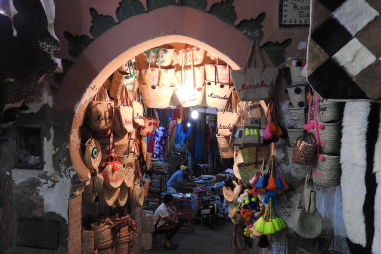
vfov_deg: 30.9
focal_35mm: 43
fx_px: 455
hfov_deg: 45.3
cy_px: 172
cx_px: 168
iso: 400
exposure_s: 1/25
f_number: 3.6
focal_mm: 5.9
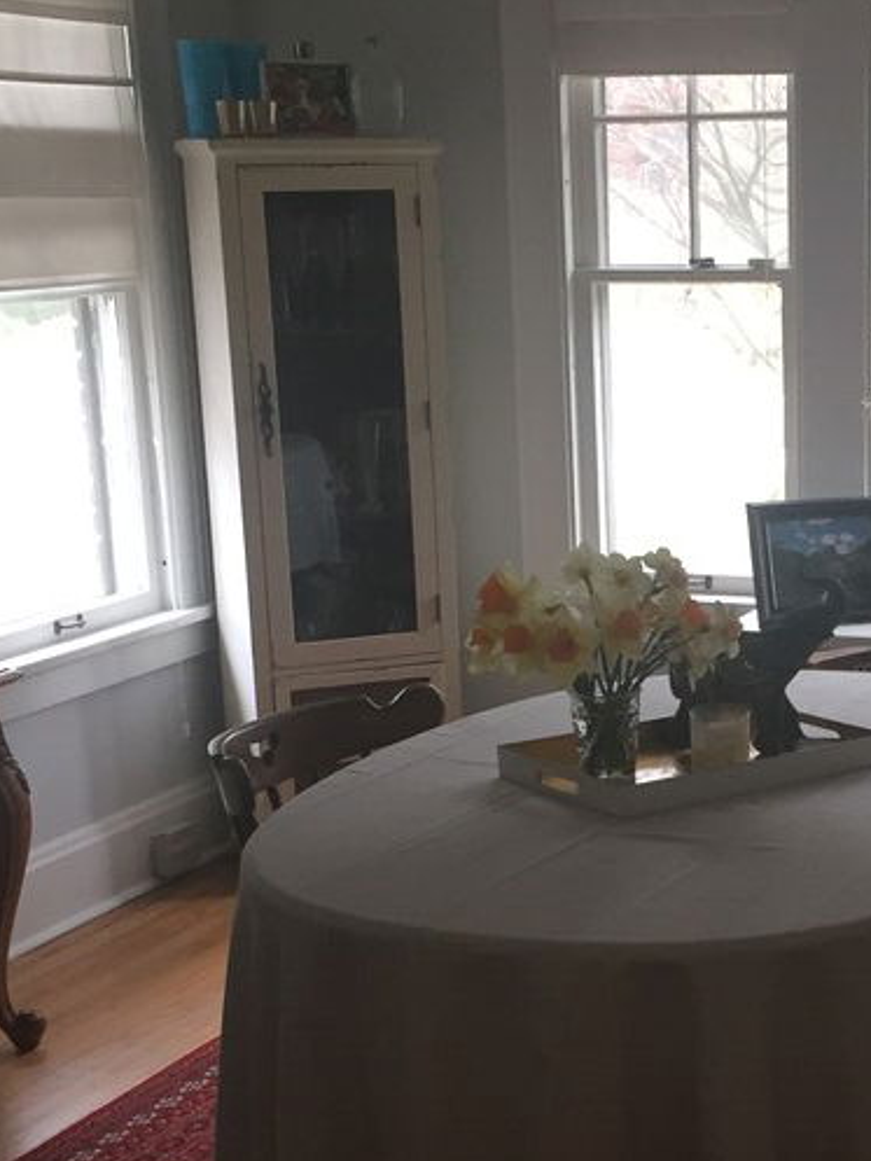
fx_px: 2347
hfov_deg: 20.7
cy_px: 834
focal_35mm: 70
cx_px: 733
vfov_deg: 27.5
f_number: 2.2
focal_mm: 4.15
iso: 40
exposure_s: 1/30
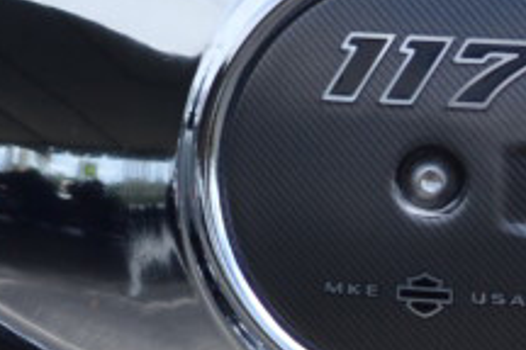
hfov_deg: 7.7
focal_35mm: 267
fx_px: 3901
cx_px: 431
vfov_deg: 5.1
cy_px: 549
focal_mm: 32
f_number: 7.1
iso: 100
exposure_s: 1/200
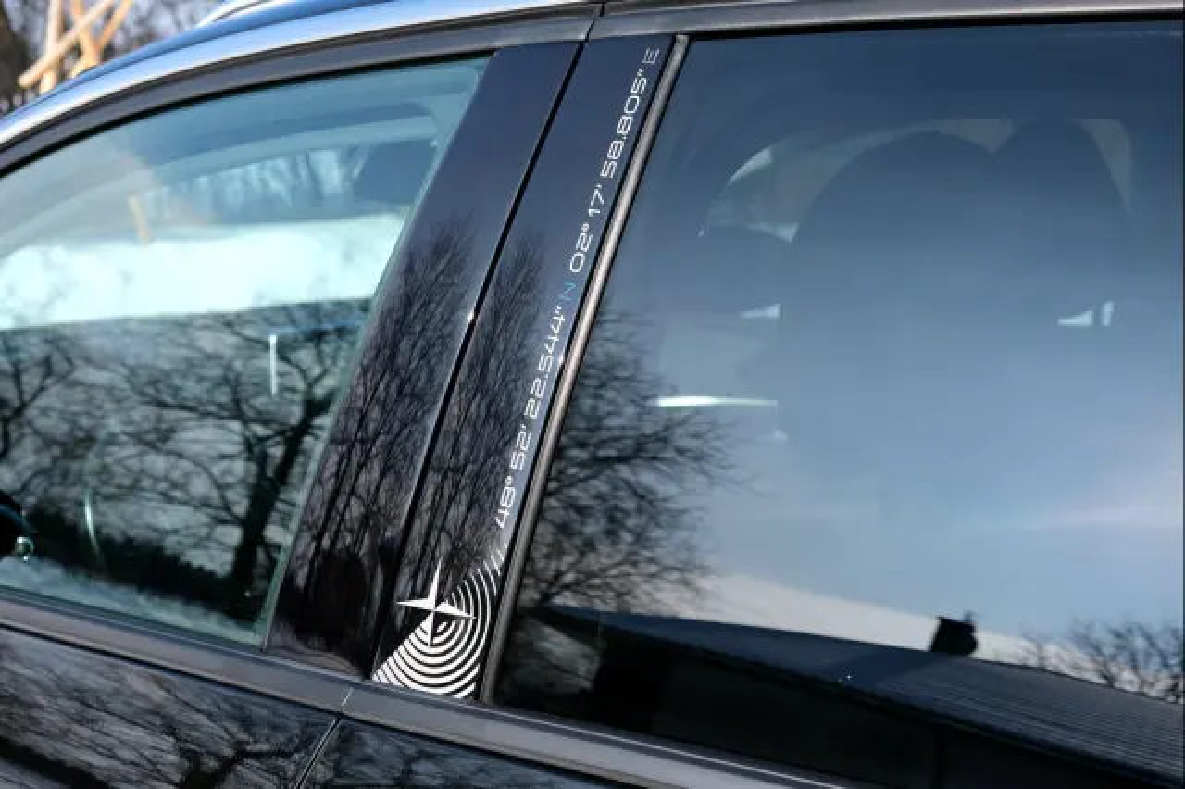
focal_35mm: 45
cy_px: 394
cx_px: 592
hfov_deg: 43.6
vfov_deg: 29.8
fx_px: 1480
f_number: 5.6
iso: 320
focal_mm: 30.2
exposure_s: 1/680
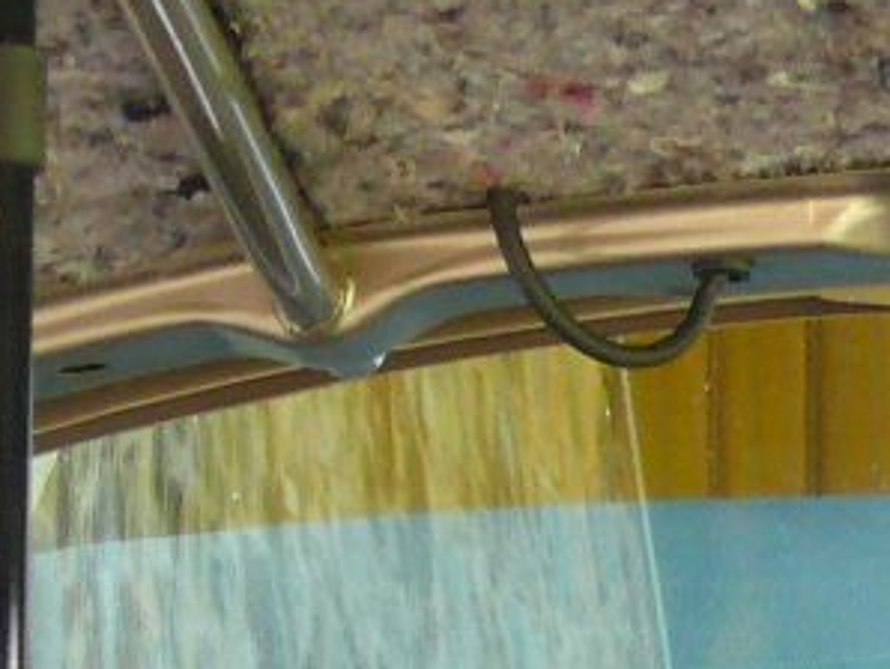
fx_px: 6484
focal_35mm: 252
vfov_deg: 5.7
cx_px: 1419
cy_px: 1705
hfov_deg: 7.7
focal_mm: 8.9
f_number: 2.8
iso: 200
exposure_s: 1/25
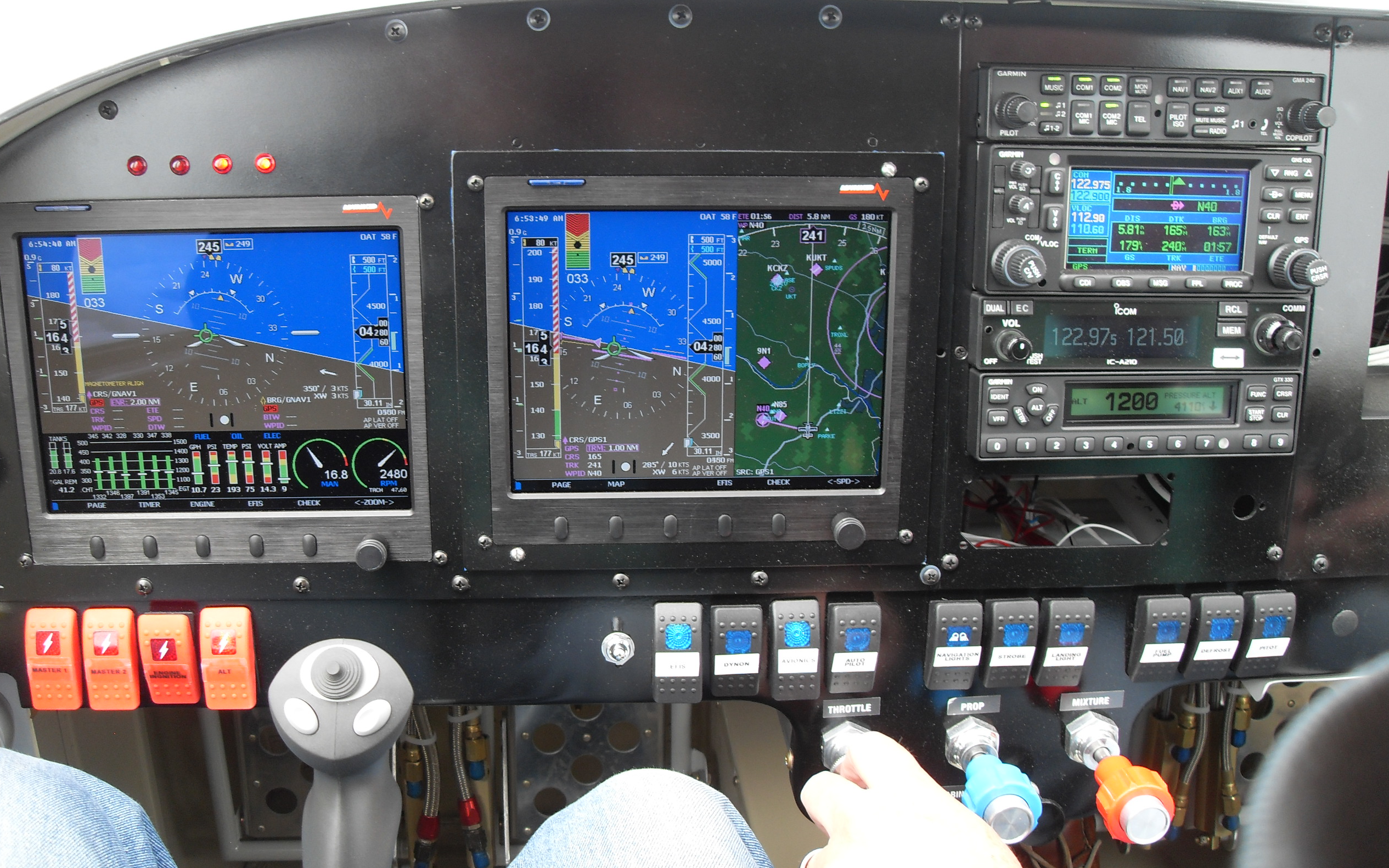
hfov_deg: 51.5
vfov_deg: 33.6
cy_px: 466
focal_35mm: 38
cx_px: 686
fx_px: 1439
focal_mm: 6.3
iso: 80
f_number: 2.8
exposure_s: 1/90
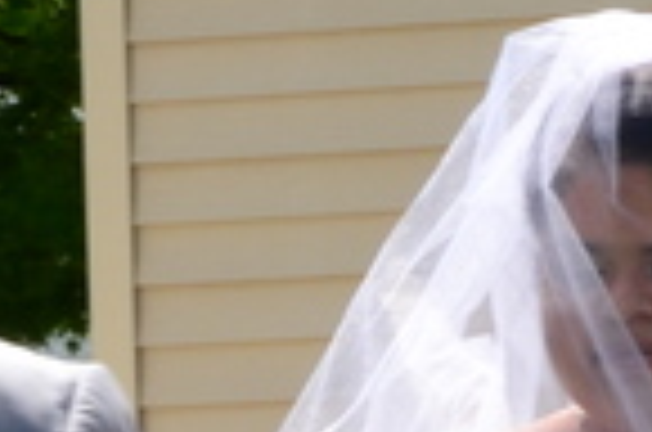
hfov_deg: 3.1
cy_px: 639
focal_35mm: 655
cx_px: -270
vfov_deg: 2.1
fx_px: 11837
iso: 320
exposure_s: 1/125
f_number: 16
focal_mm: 62
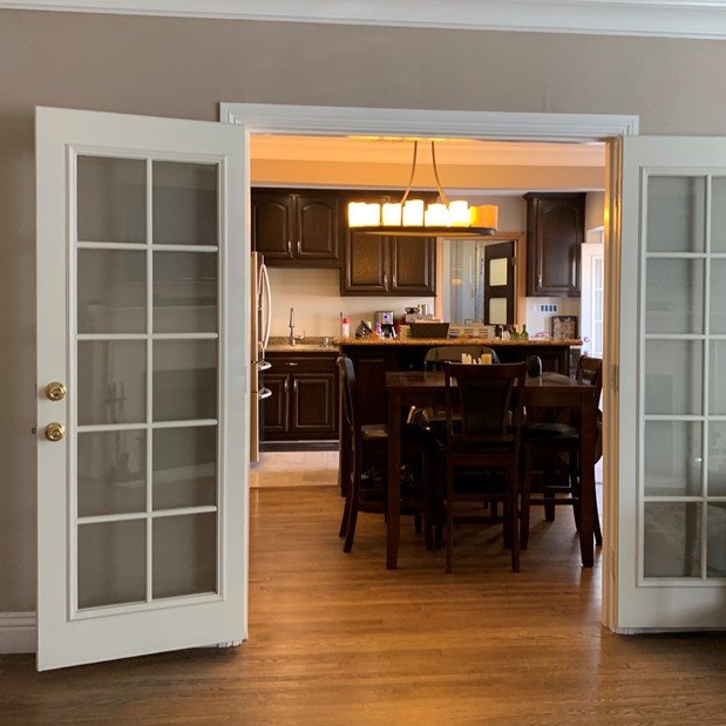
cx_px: 448
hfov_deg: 43.6
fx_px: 902
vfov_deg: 43.8
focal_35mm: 38
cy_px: 337
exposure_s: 1/60
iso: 160
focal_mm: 4.25
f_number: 1.8
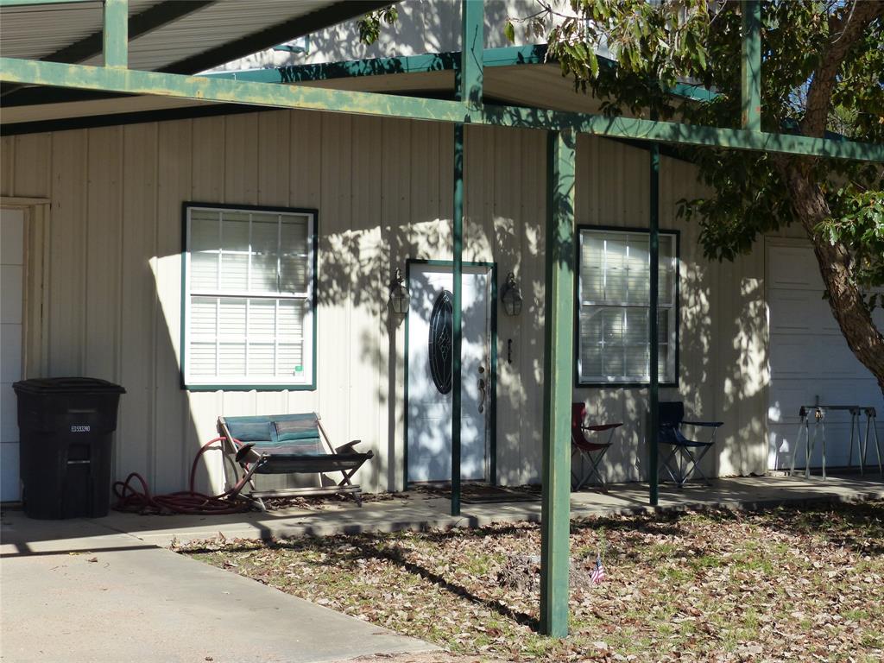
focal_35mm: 66
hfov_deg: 29.4
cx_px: 442
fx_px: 1685
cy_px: 332
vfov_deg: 22.3
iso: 160
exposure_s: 1/1000
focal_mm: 11.9
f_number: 4
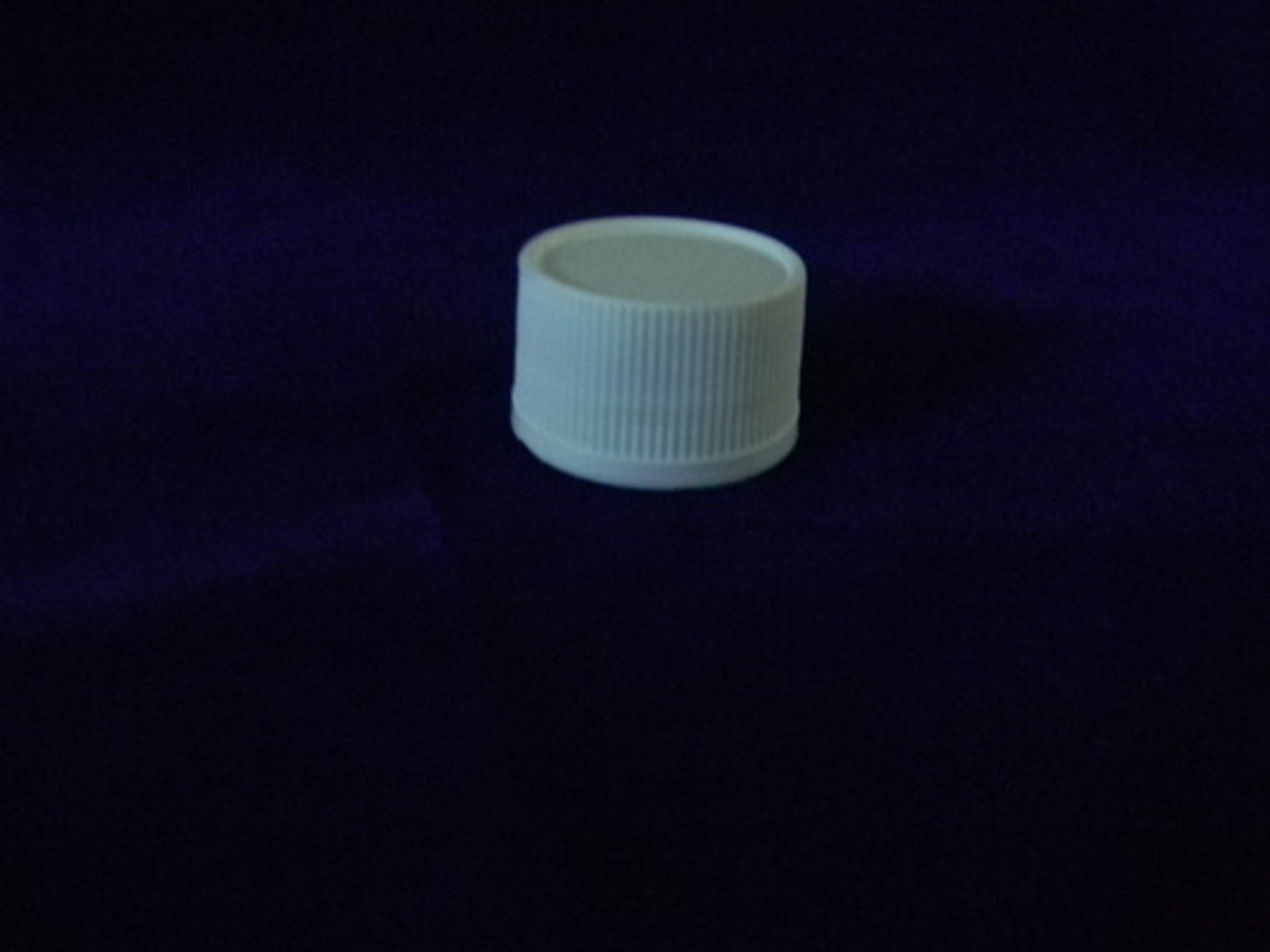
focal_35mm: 28
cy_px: 476
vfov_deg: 49.7
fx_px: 1027
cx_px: 635
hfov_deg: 63.4
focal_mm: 5
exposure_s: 1
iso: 800
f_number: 3.5
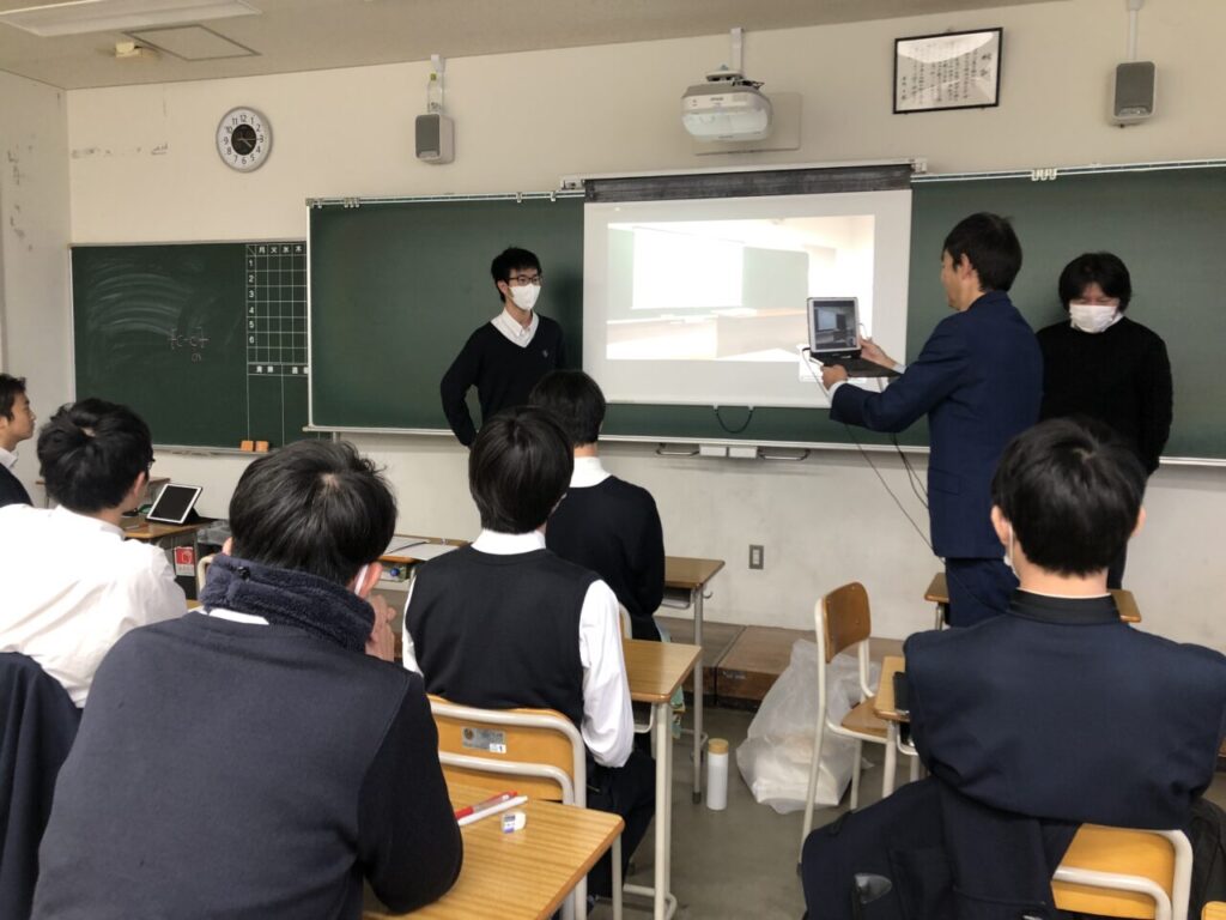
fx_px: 992
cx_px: 613
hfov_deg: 63.4
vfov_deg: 49.7
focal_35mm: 28
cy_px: 460
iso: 50
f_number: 1.8
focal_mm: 3.99
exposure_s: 1/15
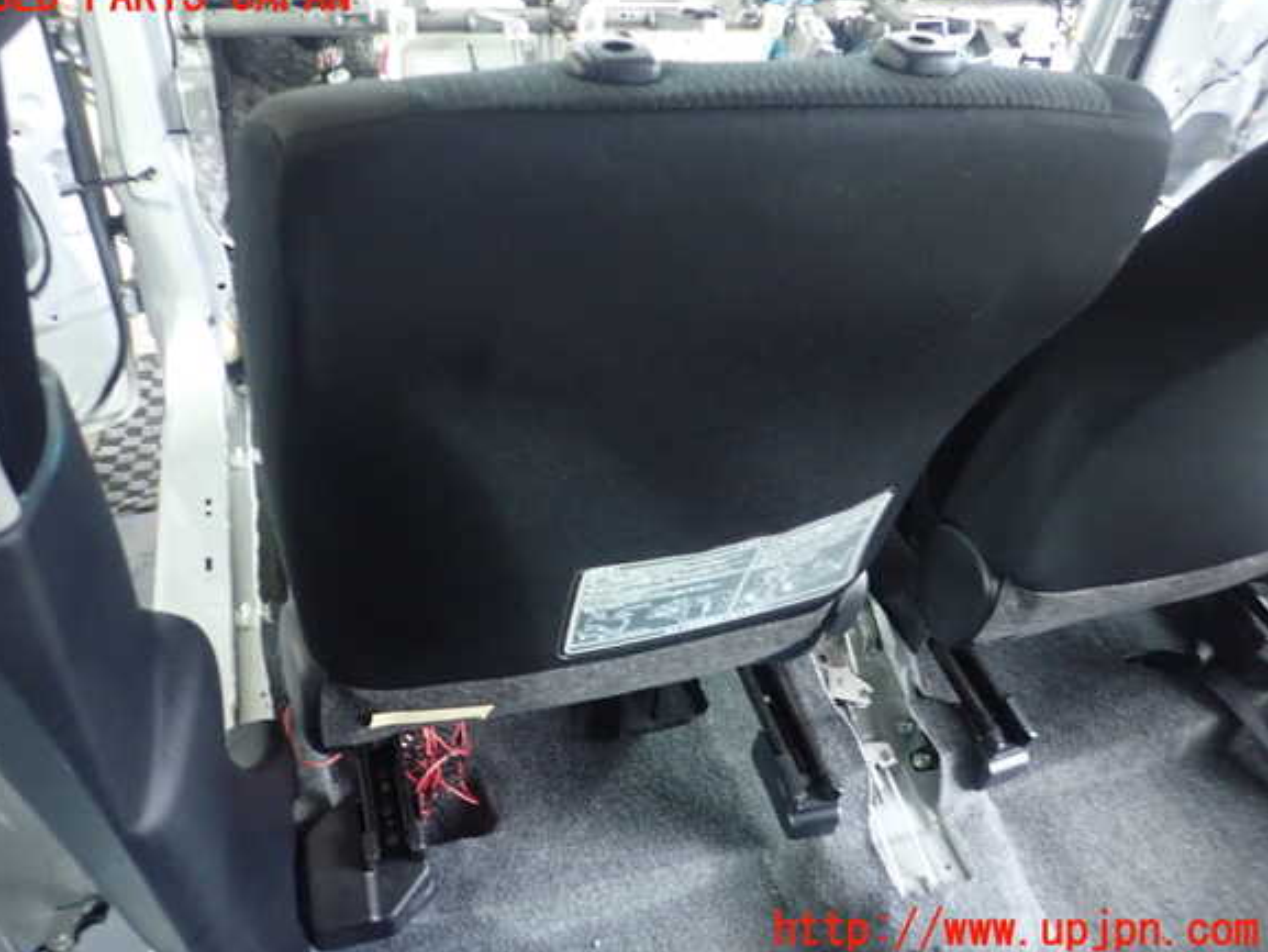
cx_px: 611
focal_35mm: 26
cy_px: 464
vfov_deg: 53.1
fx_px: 953
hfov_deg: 67.3
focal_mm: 4.5
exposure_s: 1/15
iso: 800
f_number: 2
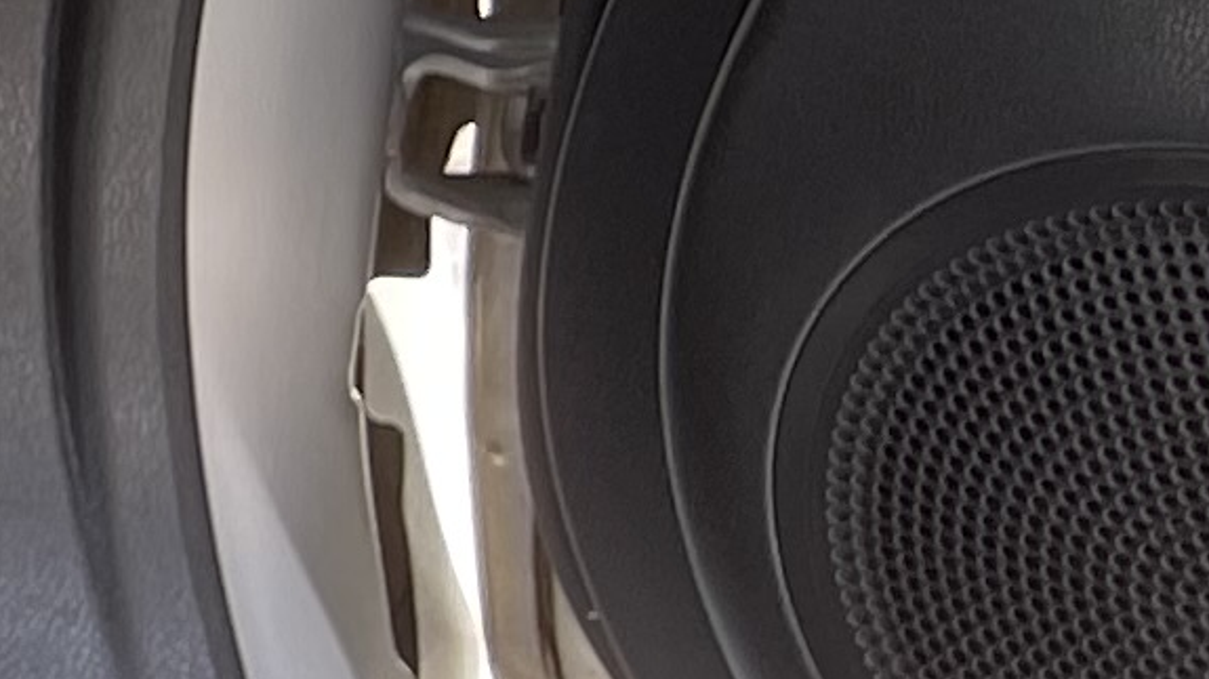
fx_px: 6121
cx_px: -3007
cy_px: -1146
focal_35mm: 191
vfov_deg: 6.0
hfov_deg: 8.4
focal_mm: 5.1
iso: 40
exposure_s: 1/121
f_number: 1.6
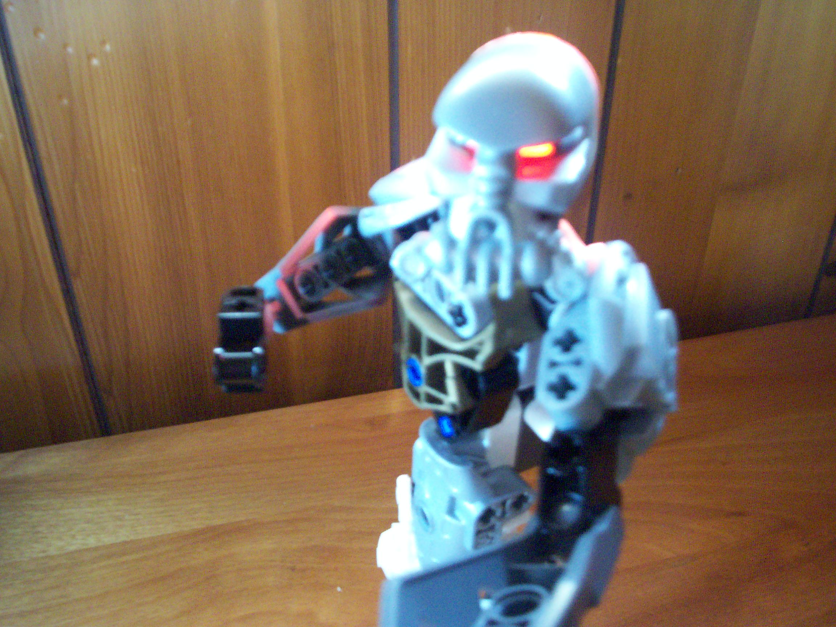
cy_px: 314
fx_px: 869
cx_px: 418
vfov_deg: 39.7
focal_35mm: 36
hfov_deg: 51.4
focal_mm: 5.9
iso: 400
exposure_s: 1/4
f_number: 4.5
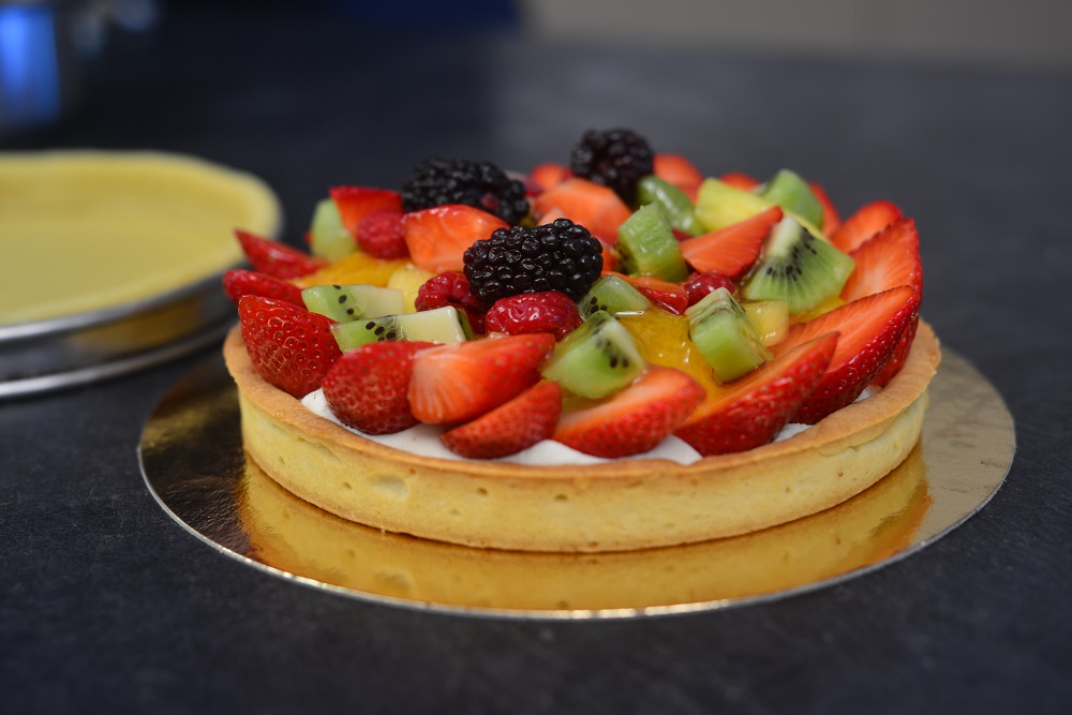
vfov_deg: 27.0
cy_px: 358
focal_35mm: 50
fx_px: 1489
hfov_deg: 39.6
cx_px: 536
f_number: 4
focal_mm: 50
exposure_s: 1/50
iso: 500
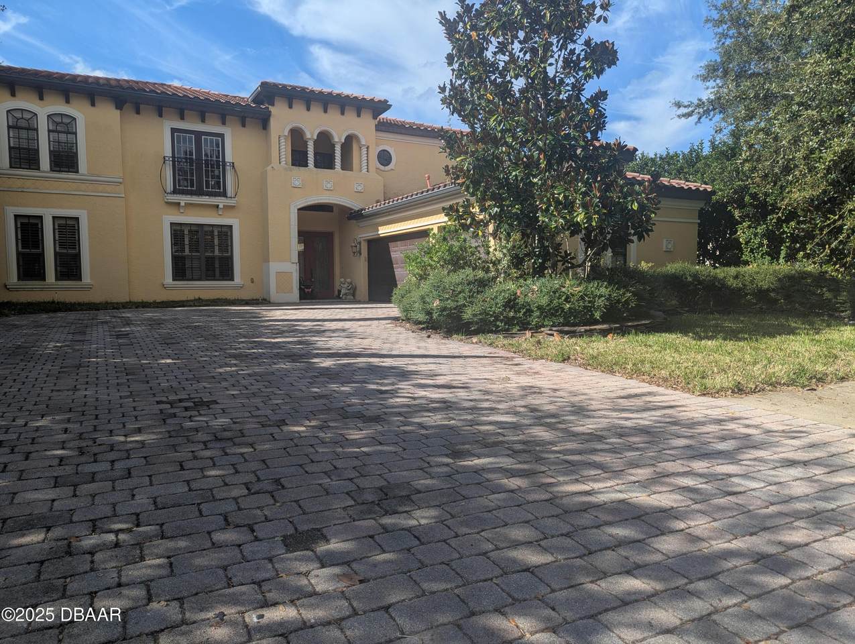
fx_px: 594
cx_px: 428
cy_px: 322
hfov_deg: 71.5
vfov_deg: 56.9
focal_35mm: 24
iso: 44
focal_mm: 6.81
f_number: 1.85
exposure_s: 1/1919
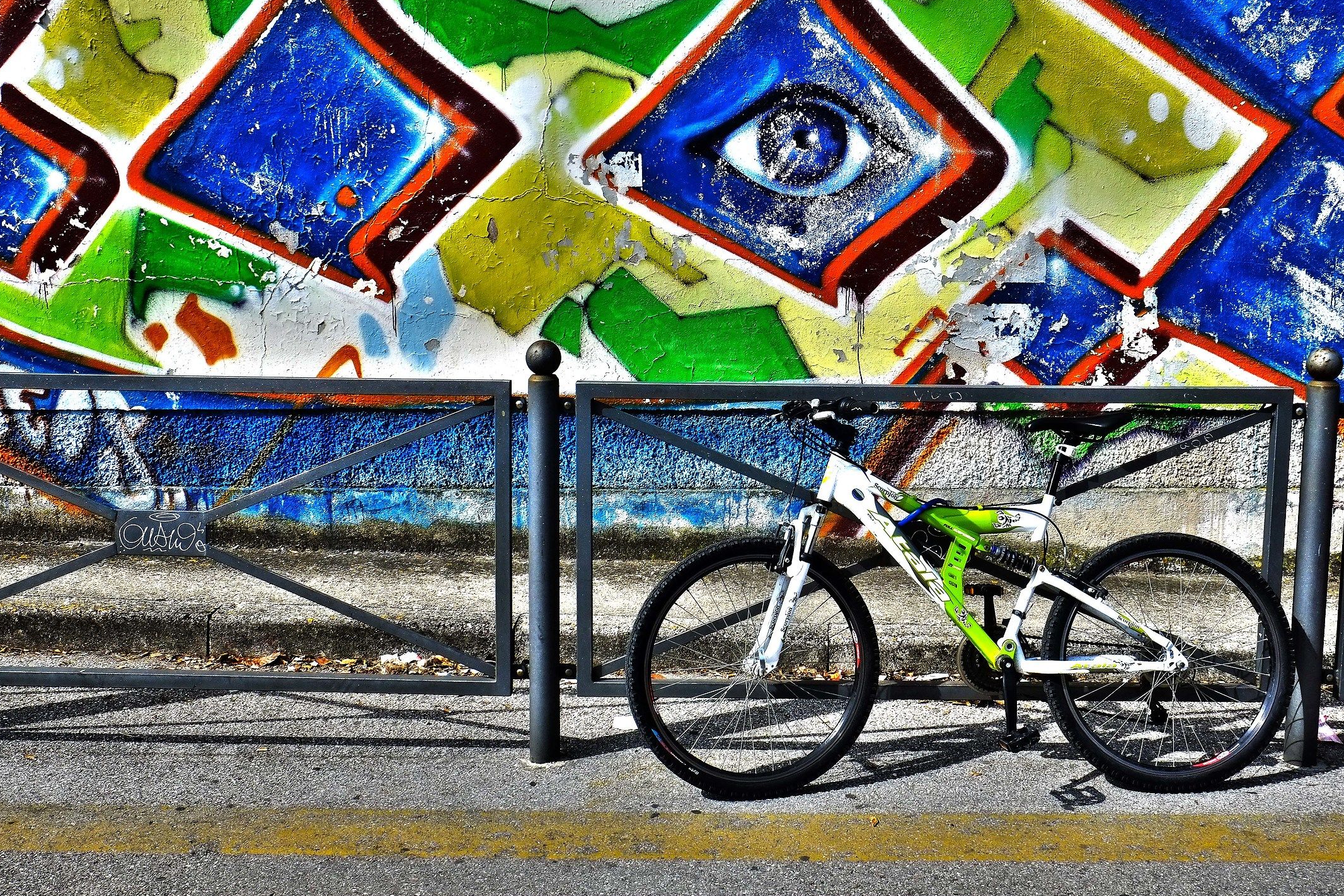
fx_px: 1344
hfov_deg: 53.1
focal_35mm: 36
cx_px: 666
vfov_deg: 36.8
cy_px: 394
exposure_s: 1/450
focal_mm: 21.4
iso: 250
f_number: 11
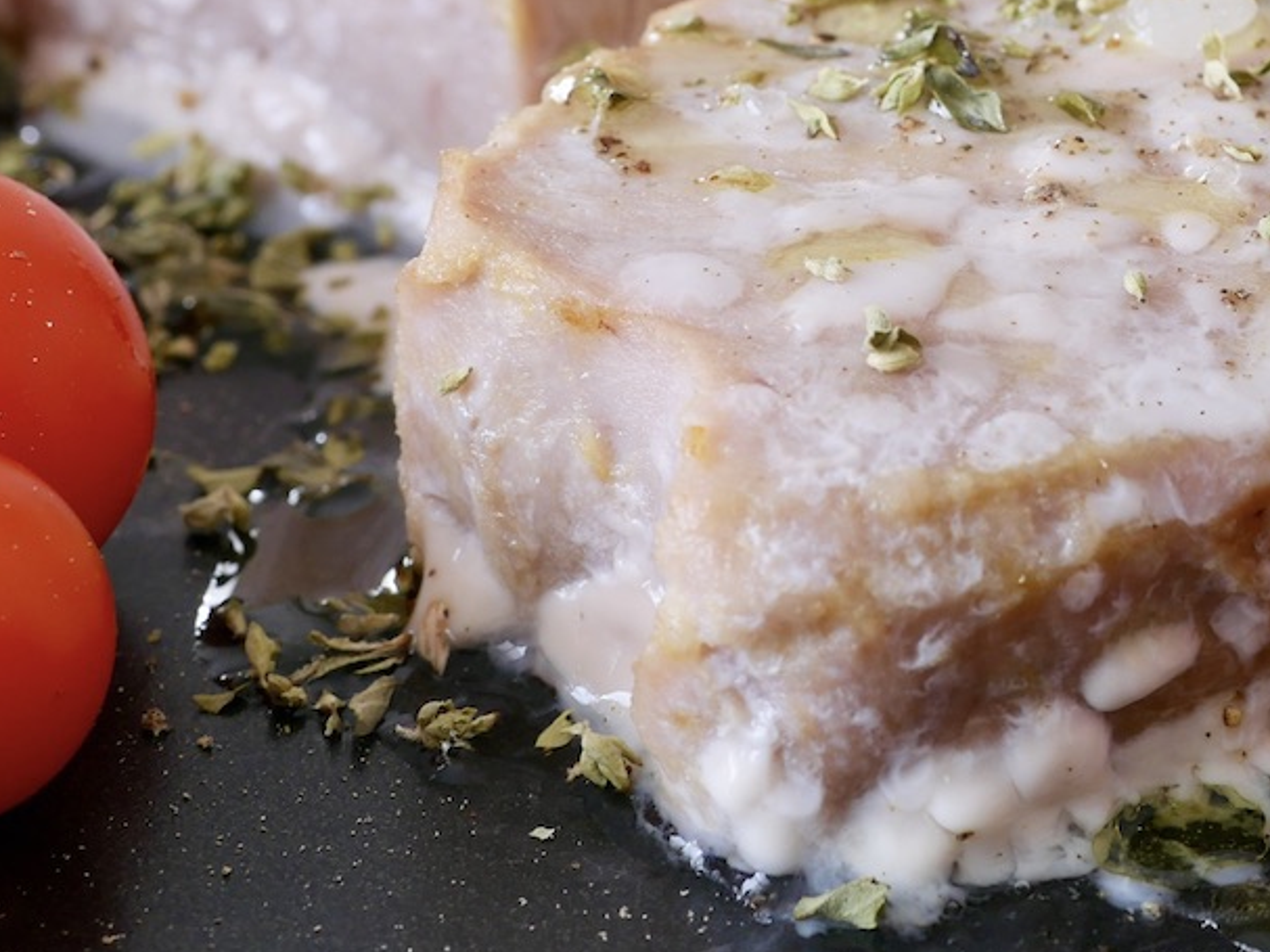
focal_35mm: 170
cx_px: 1069
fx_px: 6236
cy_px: 197
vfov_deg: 8.7
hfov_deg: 11.6
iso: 200
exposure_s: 1/3.2
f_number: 5.6
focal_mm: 43
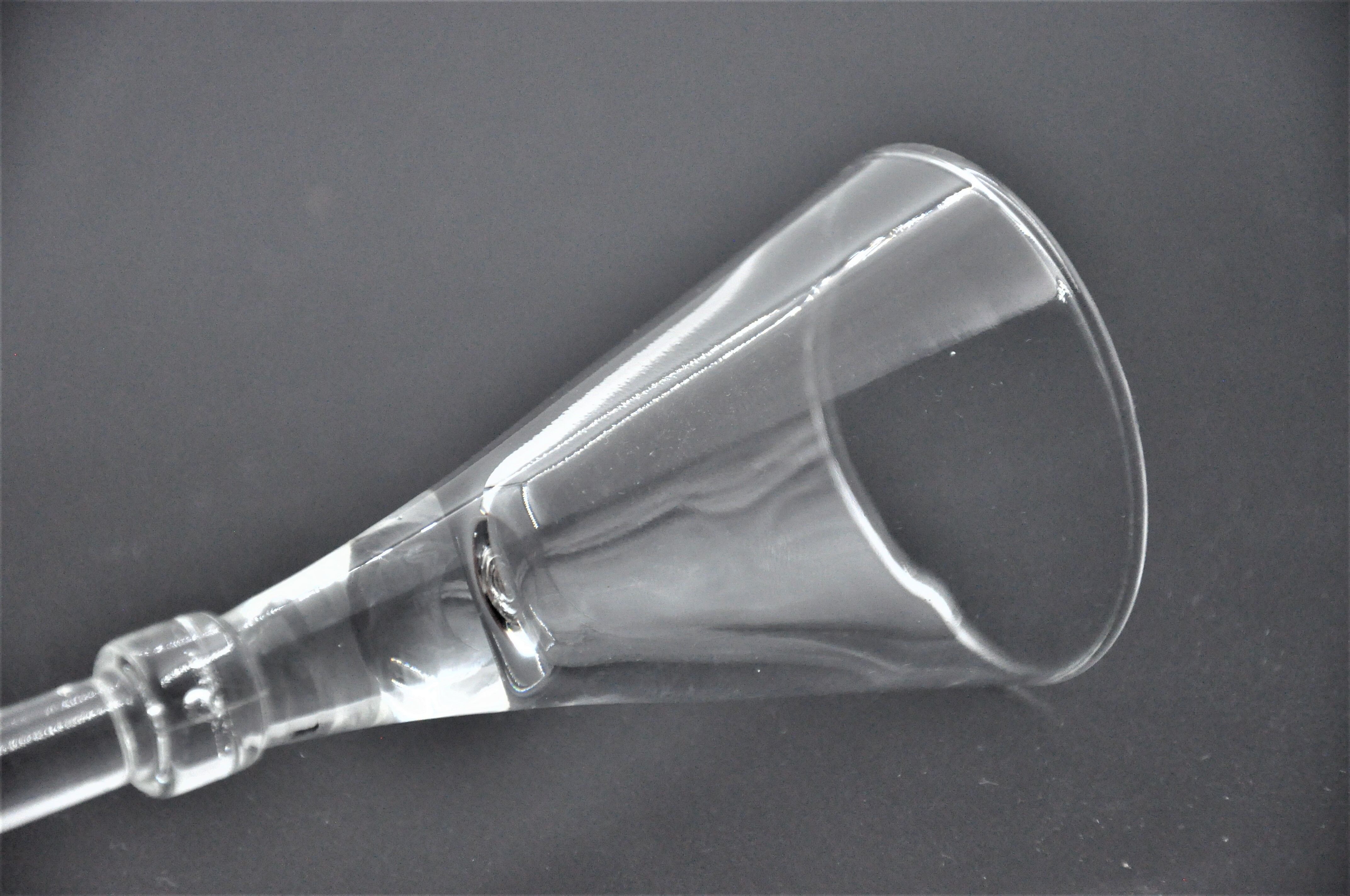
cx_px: 675
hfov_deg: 13.1
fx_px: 5899
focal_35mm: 158
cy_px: 448
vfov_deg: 8.7
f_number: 5.6
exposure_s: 1/1600
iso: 3200
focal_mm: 105
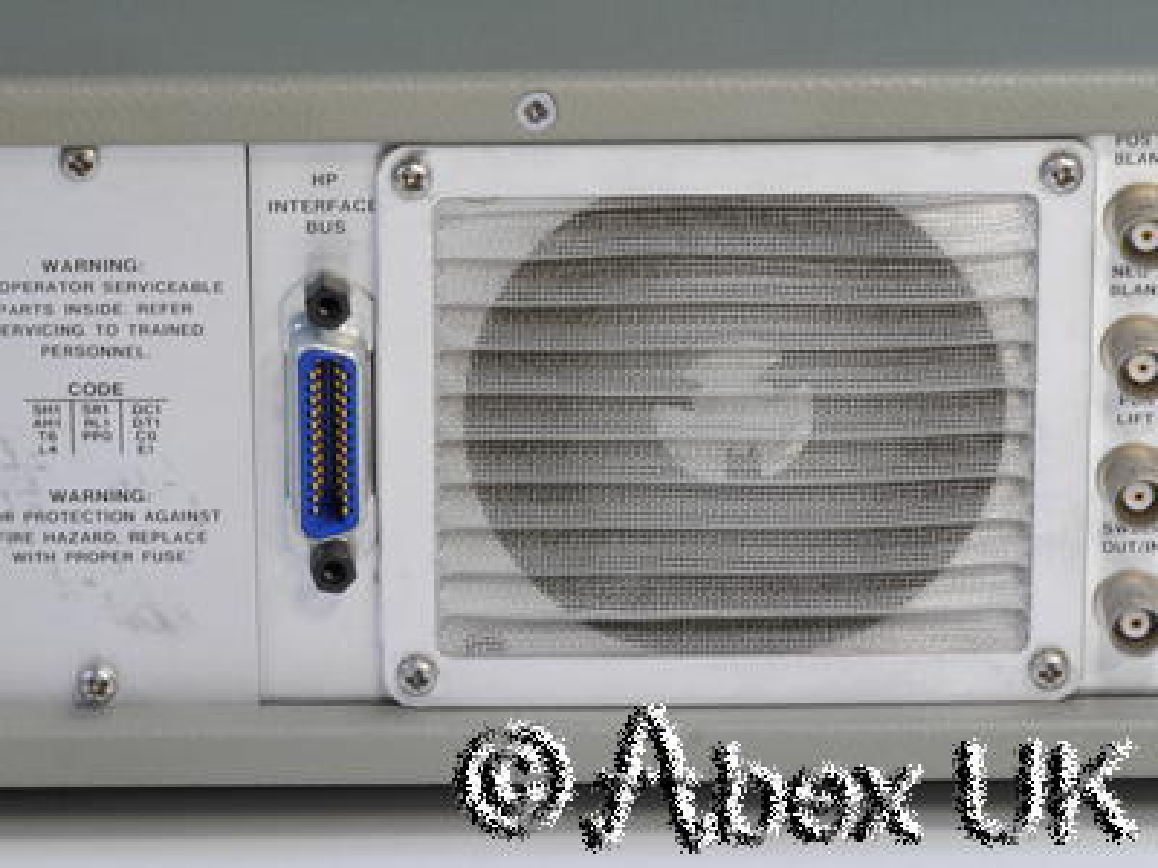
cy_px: 434
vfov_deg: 6.5
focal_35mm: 230
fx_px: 7694
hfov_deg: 8.6
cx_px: 579
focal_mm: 115
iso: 800
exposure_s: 1/2
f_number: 22
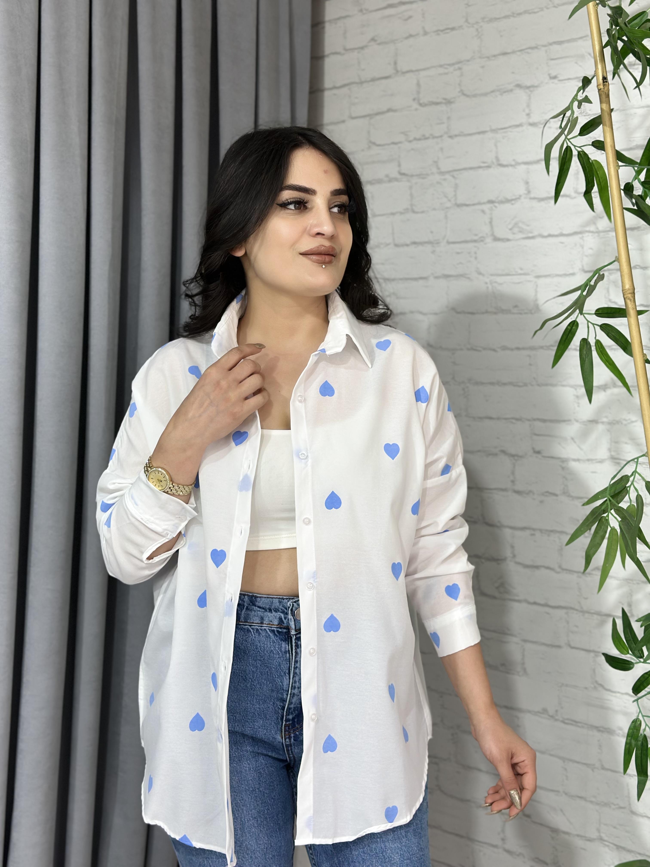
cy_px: 434
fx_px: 1202
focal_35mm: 48
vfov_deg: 39.7
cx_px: 325
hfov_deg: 30.3
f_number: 1.78
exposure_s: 1/137
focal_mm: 6.86
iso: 80
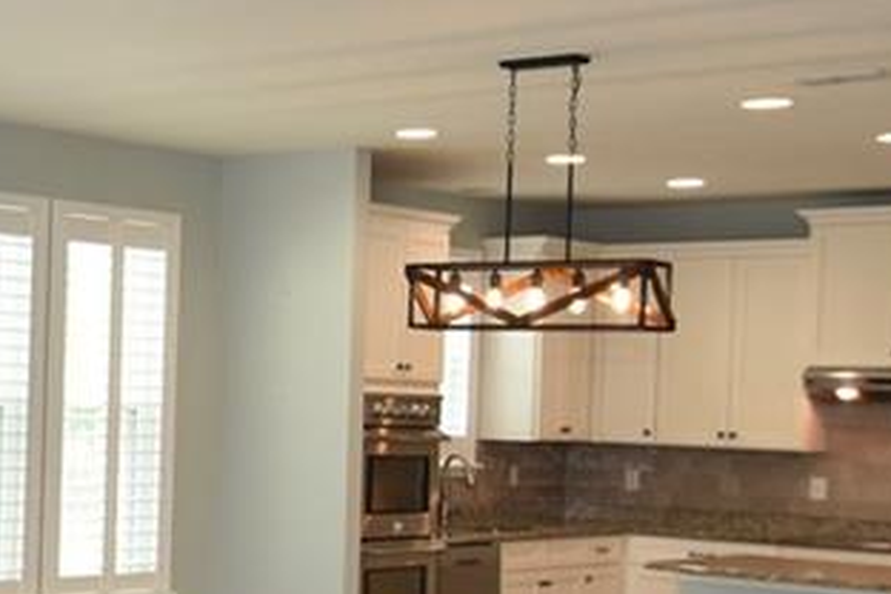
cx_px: -485
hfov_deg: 21.5
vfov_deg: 17.7
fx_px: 1906
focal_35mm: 77
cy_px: 374
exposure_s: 1/60
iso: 250
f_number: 4
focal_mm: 10
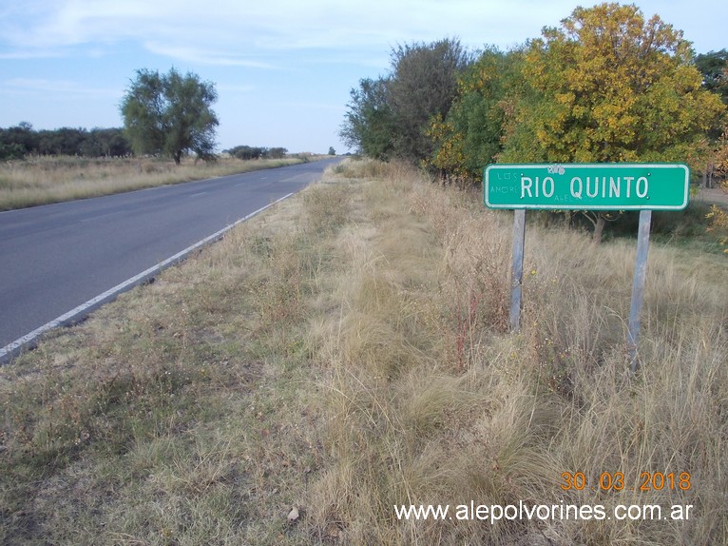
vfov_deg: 37.7
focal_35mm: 38
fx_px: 799
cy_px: 273
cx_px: 364
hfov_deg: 49.0
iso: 80
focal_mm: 5.3
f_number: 3.1
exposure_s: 1/500
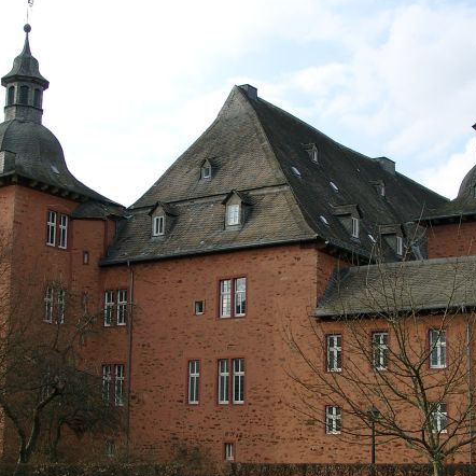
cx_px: 256
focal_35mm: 64
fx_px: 996
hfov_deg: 26.9
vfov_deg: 26.9
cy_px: 251
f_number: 4
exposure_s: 1/338
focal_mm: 8.4
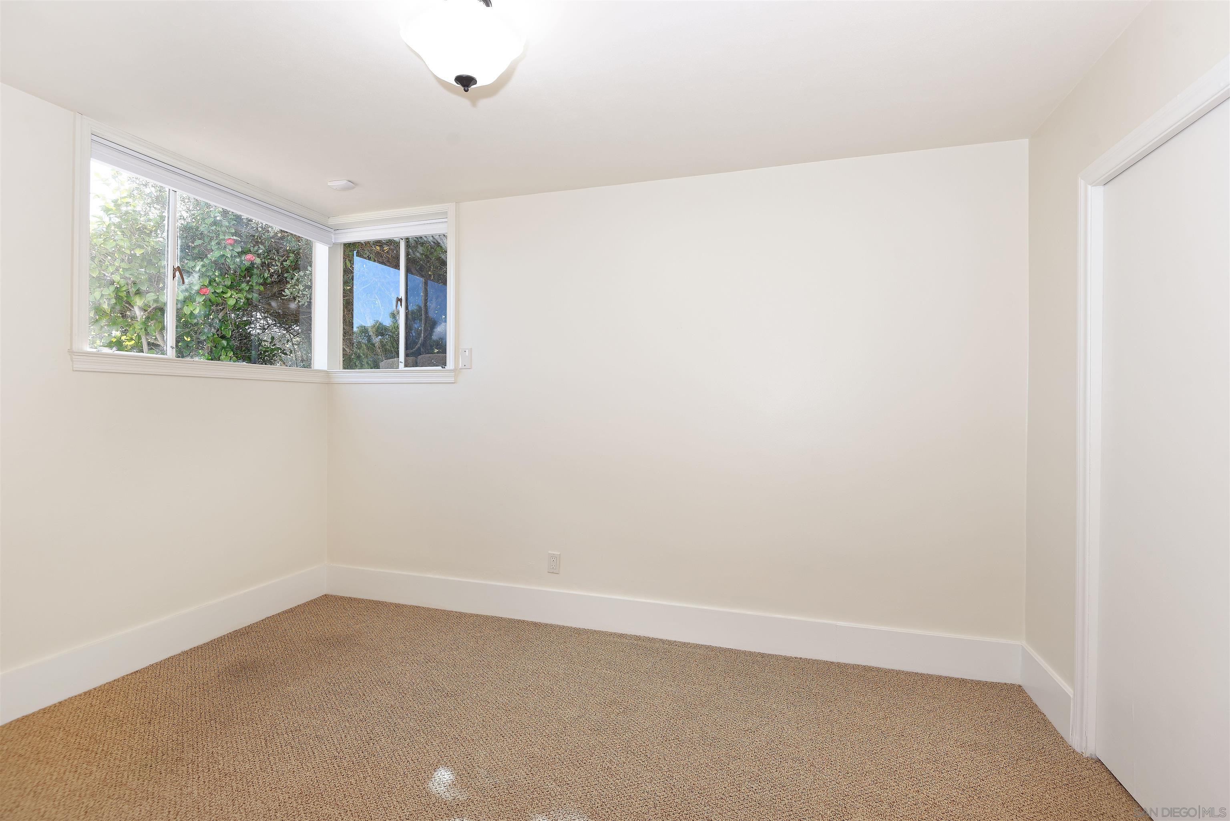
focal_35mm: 16
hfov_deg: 96.7
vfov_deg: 73.8
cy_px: 410
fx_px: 547
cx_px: 615
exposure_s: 1/30
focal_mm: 16
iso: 100
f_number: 6.3
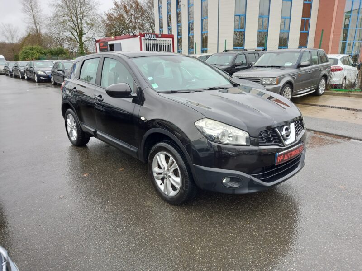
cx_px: 181
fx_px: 261
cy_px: 136
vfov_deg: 54.9
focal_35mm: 25
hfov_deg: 69.4
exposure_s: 1/50
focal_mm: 4.6
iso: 40
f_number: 2
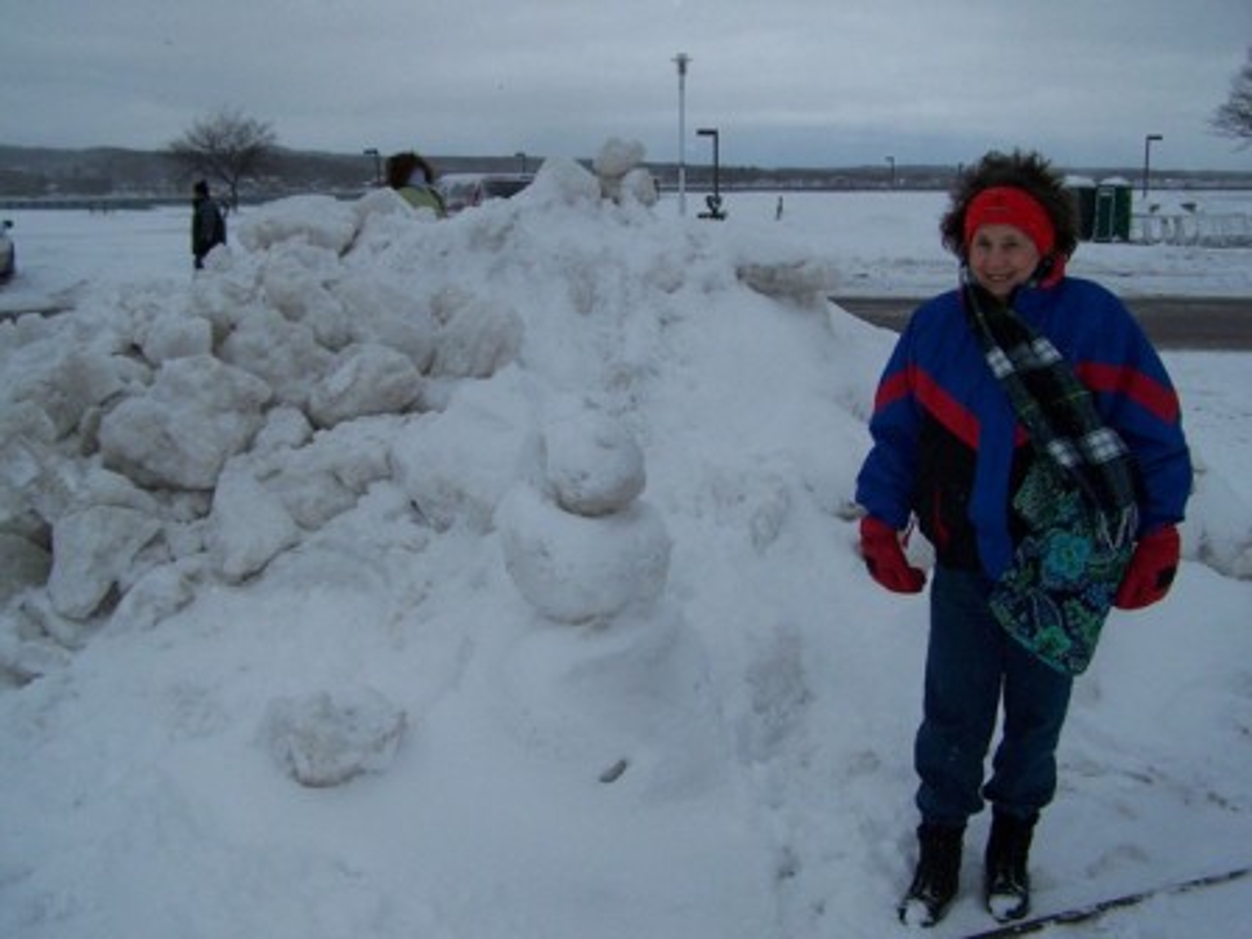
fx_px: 1374
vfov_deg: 37.7
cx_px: 626
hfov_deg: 49.0
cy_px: 470
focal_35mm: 38
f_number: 4
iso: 80
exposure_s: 1/800
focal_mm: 6.3
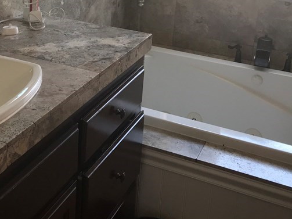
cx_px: 51
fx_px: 481
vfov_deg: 24.6
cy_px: 8
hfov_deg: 32.7
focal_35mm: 57
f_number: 1.8
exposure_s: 1/60
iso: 32
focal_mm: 3.99
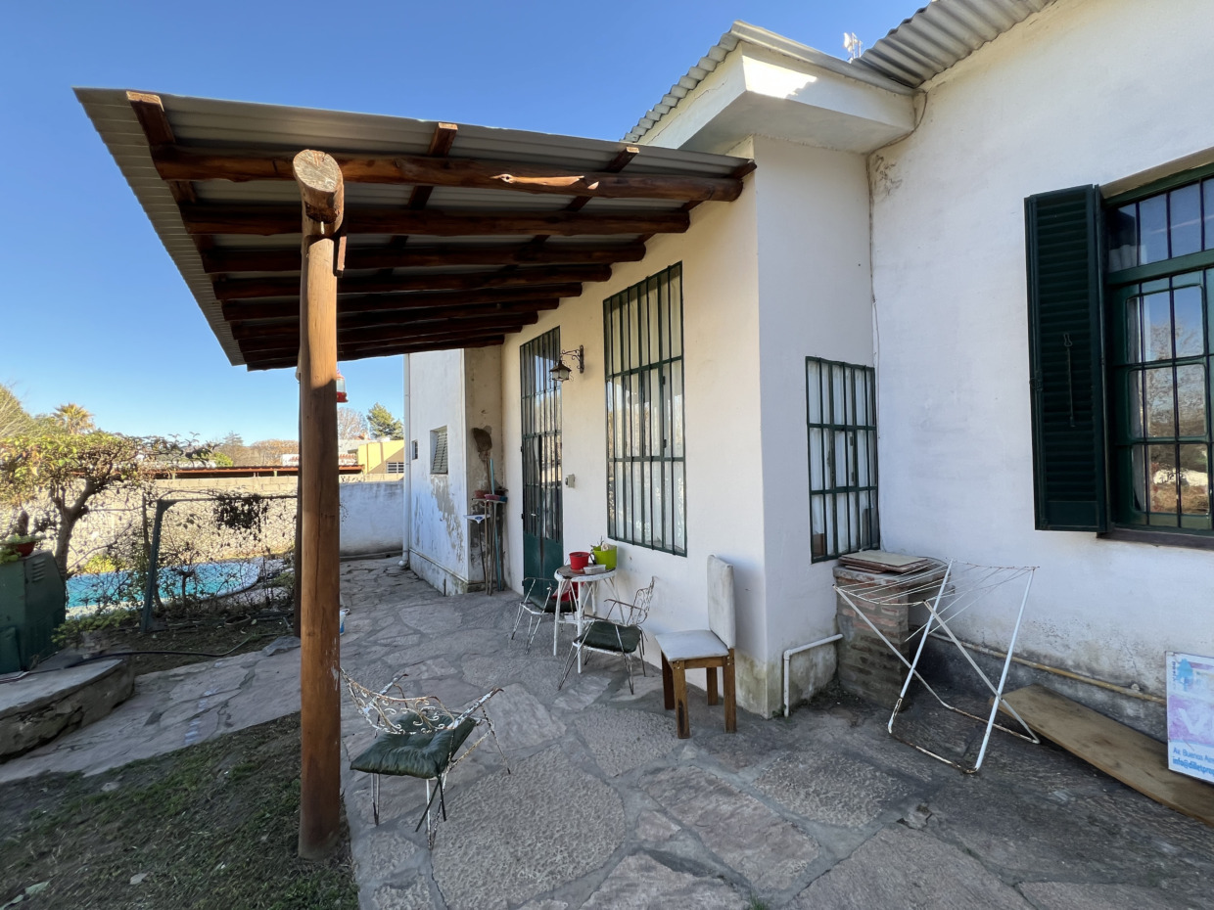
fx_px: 456
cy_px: 455
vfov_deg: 89.9
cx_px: 607
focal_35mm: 13
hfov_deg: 106.2
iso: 32
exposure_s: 1/200
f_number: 1.8
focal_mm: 1.57
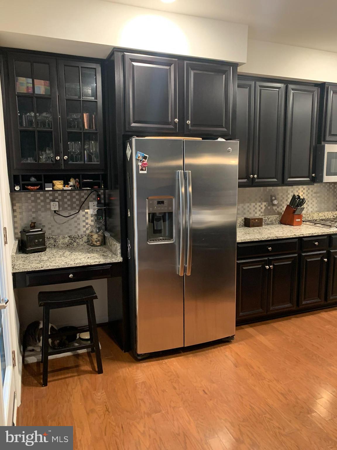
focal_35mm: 26
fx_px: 337
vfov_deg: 67.3
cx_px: 168
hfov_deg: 53.1
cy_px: 225
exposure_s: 1/30
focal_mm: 4.25
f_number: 1.8
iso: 320
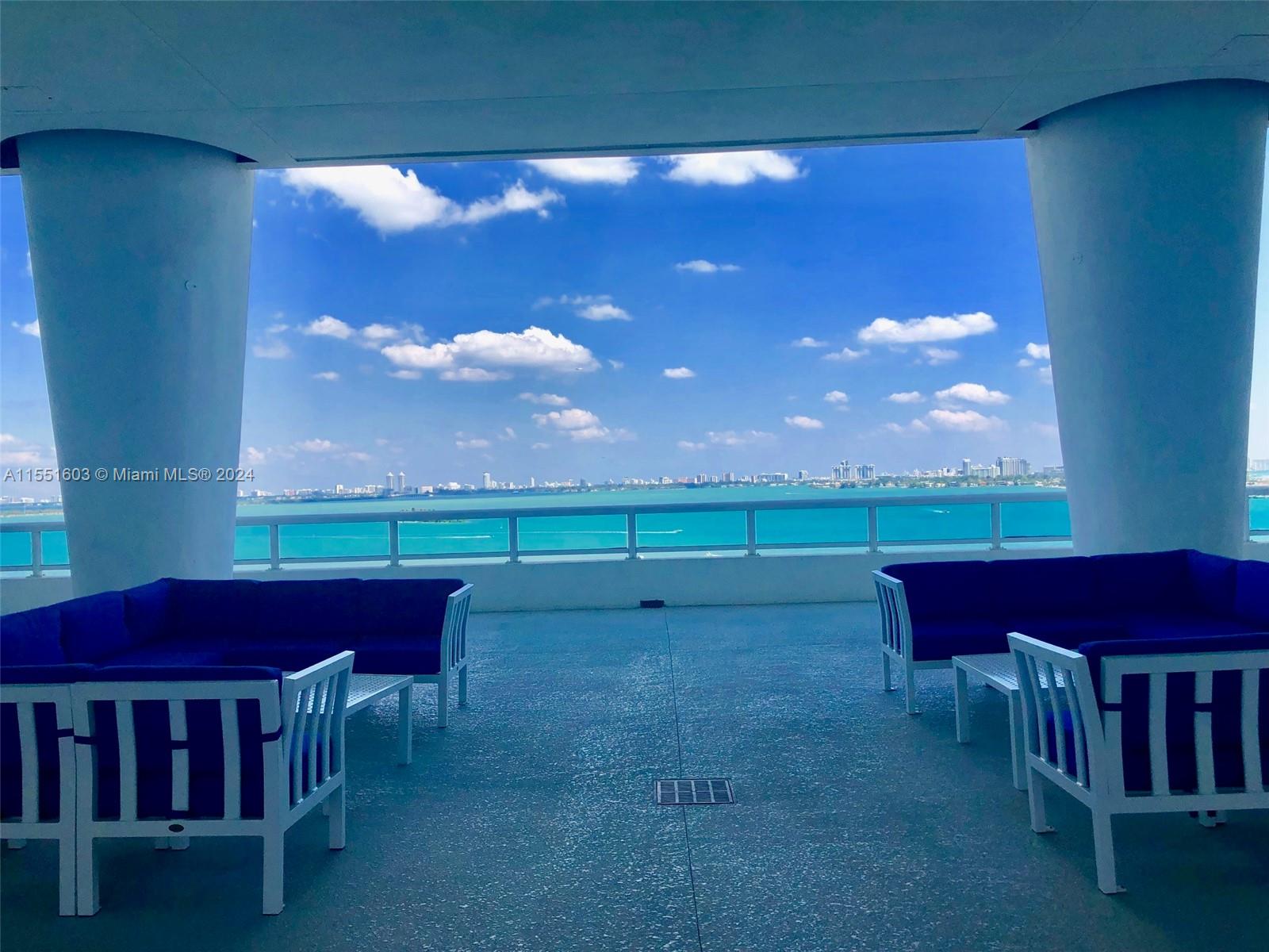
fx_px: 1026
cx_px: 634
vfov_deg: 49.7
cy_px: 476
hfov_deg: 63.4
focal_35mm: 28
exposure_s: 1/1799
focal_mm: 4
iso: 20
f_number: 1.8
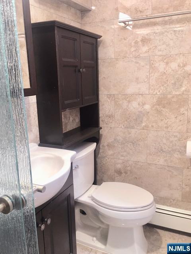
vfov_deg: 61.7
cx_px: 96
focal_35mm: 29
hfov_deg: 48.2
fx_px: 213
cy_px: 127
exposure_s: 1/15
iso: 40
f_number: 2.2
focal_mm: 4.15
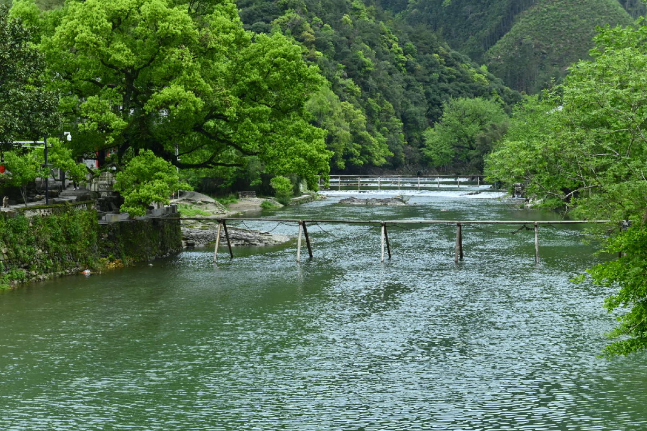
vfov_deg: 19.5
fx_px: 1258
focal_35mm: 70
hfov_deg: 28.8
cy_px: 216
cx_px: 324
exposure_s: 1/80
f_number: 7.1
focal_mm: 70
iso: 1250
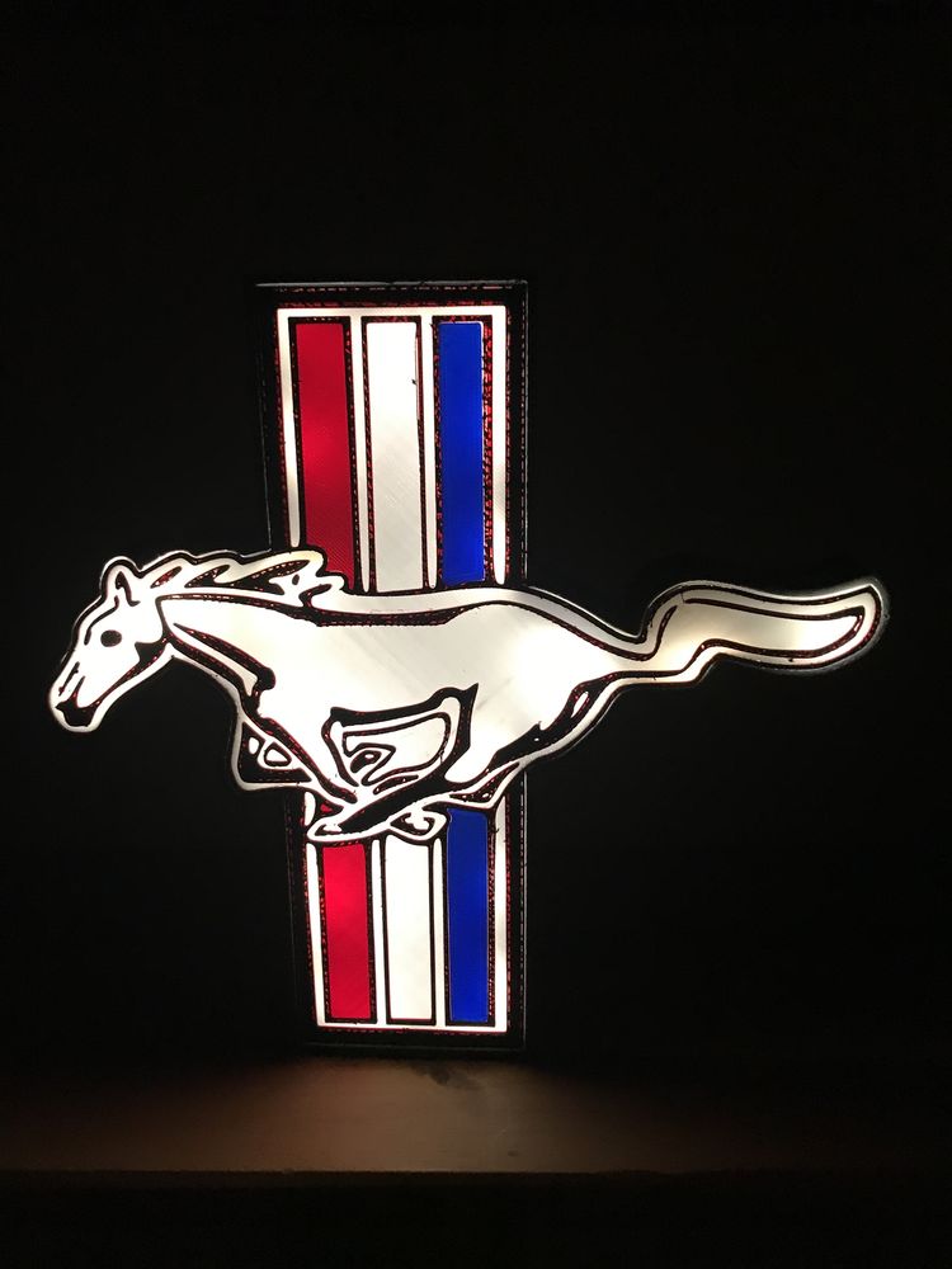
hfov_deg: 49.7
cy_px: 634
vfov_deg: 63.4
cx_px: 476
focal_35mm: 28
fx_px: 1027
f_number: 1.8
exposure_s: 1/17
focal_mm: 3.99
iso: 100
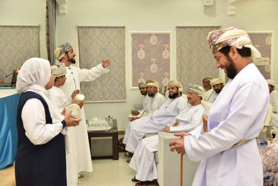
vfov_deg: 33.4
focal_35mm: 40
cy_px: 93
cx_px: 139
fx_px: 309
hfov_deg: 48.4
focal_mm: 40
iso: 800
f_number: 4
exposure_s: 1/160
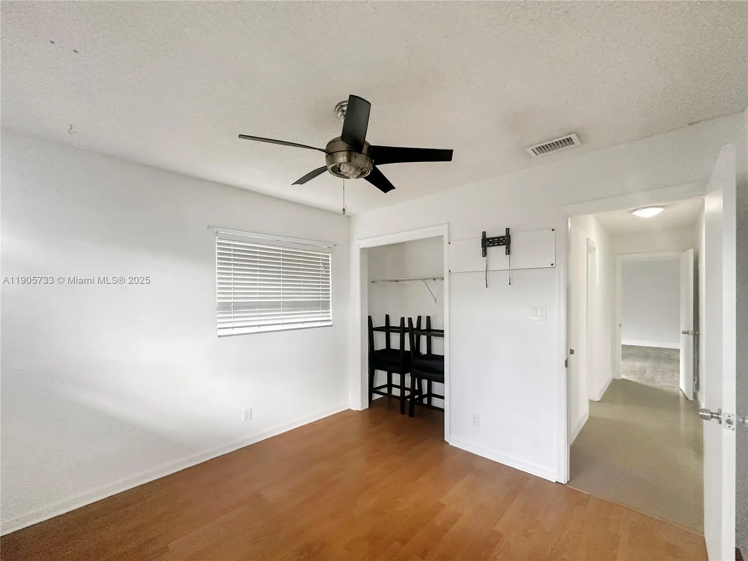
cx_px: 374
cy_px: 280
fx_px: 303
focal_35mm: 14
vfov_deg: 85.7
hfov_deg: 102.1
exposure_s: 1/89
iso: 320
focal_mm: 2.22
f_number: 2.2
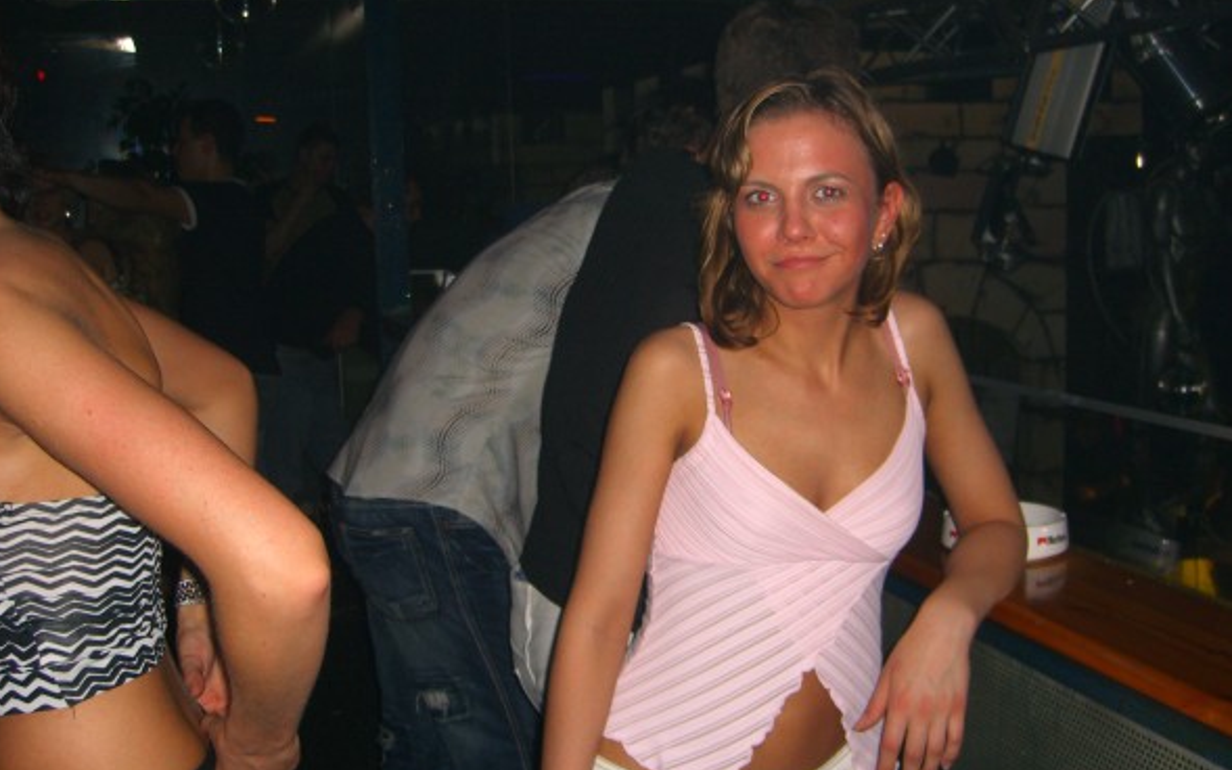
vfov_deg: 31.2
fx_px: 1376
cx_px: 609
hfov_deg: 48.2
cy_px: 356
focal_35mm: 41
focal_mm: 7.9
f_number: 2.8
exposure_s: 1/60
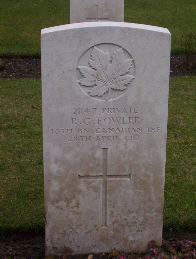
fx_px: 751
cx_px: 98
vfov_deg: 19.6
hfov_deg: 14.9
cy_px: 130
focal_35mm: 100
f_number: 4.07
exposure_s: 1/268
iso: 100
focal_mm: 13.24
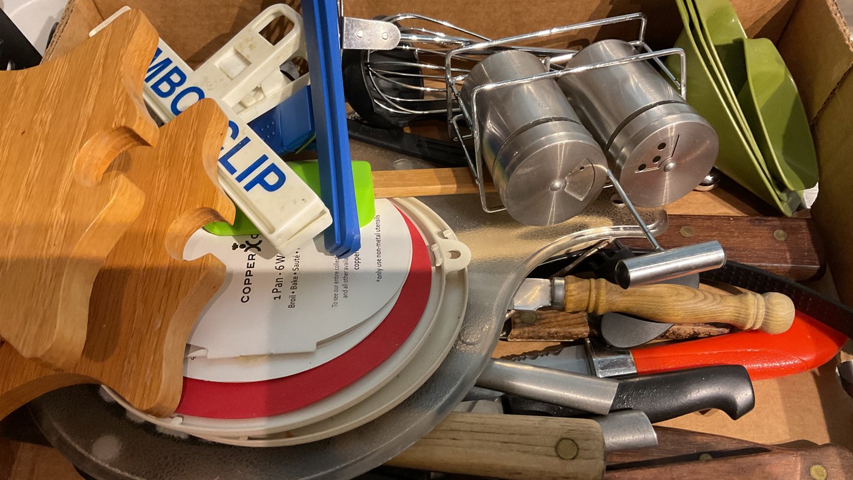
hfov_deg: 61.0
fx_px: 724
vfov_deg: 36.6
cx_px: 425
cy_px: 278
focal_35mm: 32
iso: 320
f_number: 1.8
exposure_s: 1/60
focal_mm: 3
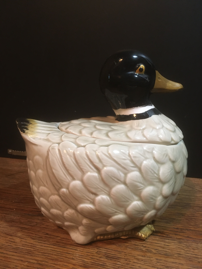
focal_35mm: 29
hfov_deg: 48.2
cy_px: 134
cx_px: 101
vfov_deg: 61.7
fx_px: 226
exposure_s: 1/25
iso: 200
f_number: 2.2
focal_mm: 4.15
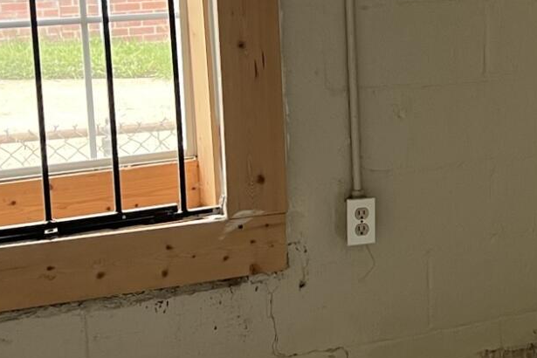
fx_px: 1313
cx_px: 461
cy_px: 77
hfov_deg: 22.7
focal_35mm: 88
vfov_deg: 15.4
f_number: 1.5
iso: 160
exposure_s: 1/60
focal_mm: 5.7
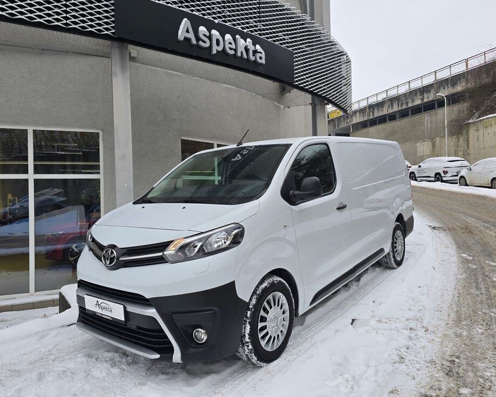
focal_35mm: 25
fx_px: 367
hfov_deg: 68.1
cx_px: 242
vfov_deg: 56.8
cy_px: 190
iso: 25
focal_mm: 6.3
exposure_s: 1/180
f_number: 1.7
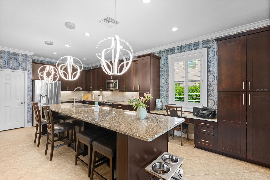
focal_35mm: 16
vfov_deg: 73.7
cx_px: 135
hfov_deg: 96.7
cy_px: 90
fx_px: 120
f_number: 8
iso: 250
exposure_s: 1/80
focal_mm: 16
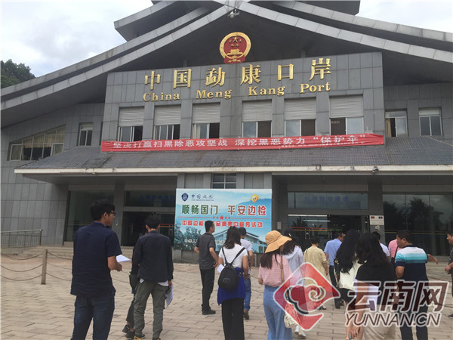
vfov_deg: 48.2
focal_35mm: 29
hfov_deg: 61.7
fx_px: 380
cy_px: 170
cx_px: 226
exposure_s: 1/824
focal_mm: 4.15
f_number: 2.2
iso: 32
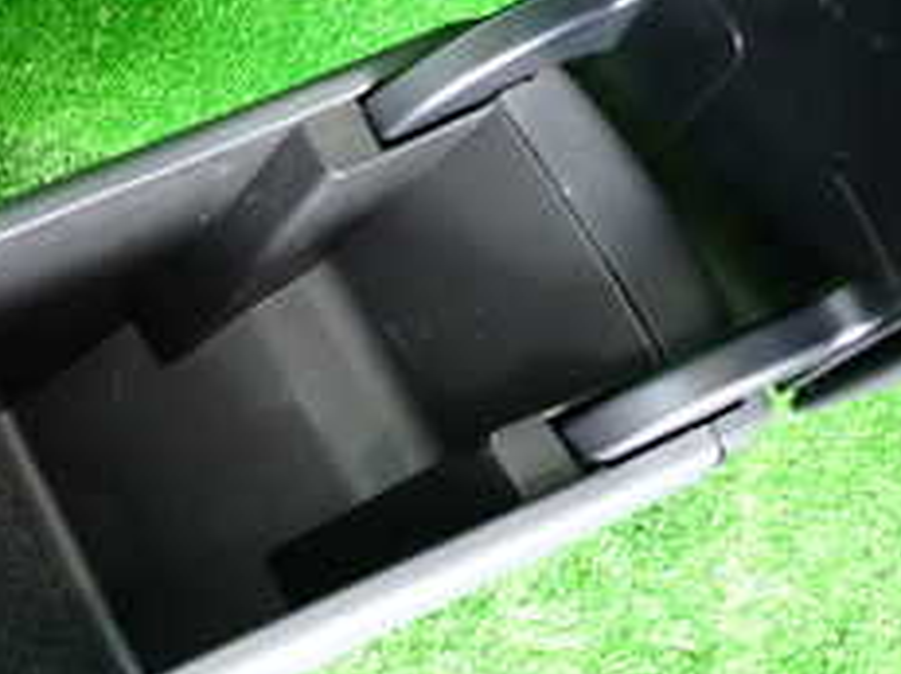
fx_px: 1691
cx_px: -101
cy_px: 343
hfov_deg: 27.2
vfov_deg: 22.6
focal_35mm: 65
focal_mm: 4.5
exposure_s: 1/30
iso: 320
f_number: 2
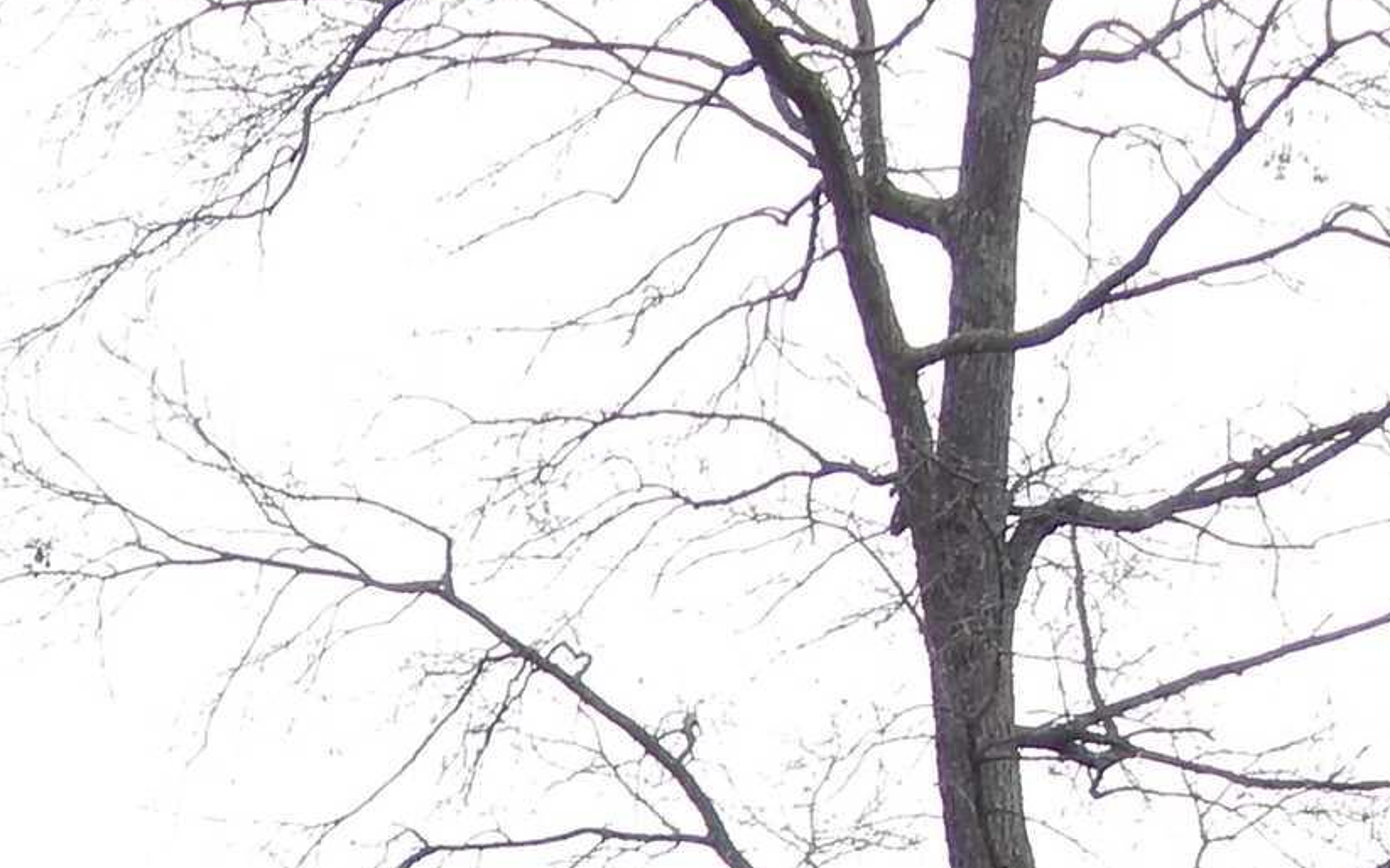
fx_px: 7196
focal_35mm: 190
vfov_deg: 6.6
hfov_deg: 10.8
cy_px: 1893
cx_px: -368
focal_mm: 8.6
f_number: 3.7
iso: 125
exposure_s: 1/100
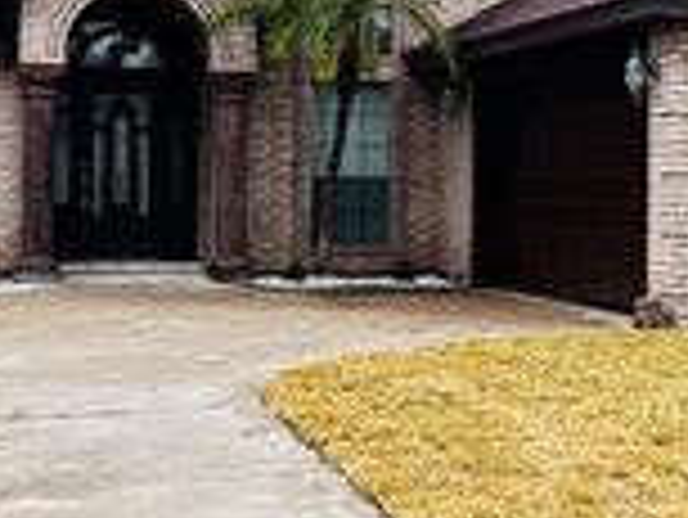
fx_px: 1691
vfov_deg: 17.3
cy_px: 146
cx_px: 598
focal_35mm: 85
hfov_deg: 22.5
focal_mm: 5.7
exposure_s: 1/502
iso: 50
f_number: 1.5
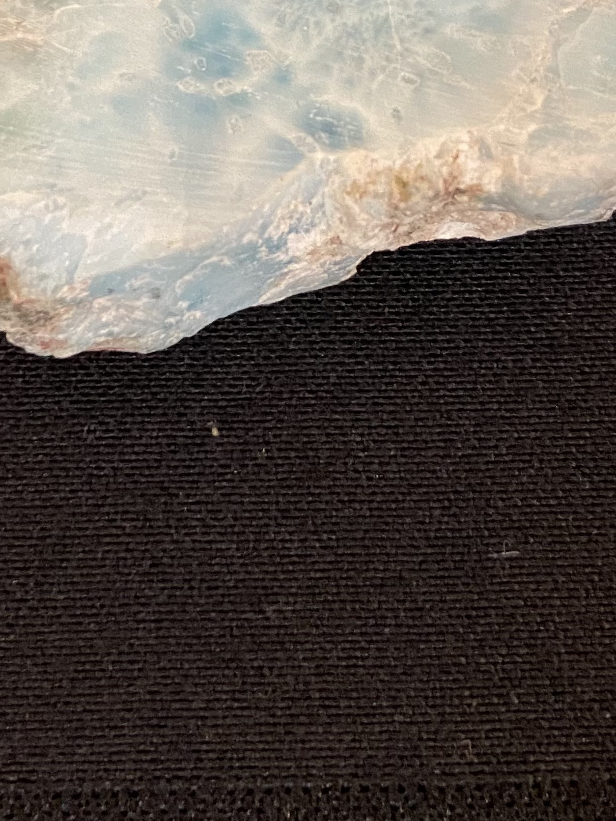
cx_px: 246
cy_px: 11
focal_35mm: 65
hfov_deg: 22.6
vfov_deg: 28.1
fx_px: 1542
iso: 500
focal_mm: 4.25
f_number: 1.8
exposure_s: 1/30
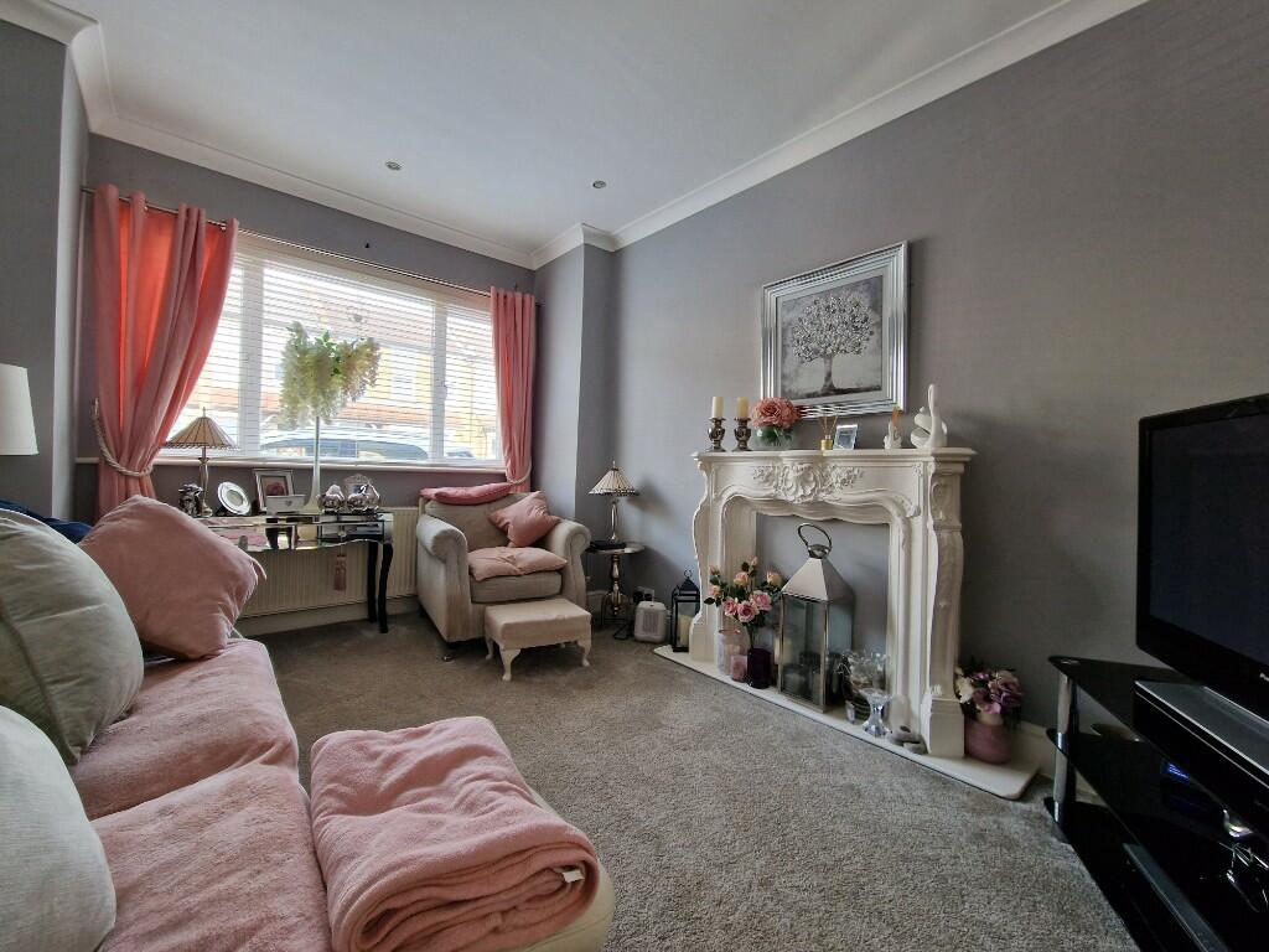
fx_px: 477
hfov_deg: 106.2
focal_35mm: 13
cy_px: 476
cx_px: 634
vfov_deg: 89.9
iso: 125
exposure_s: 1/50
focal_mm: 2.2
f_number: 2.2
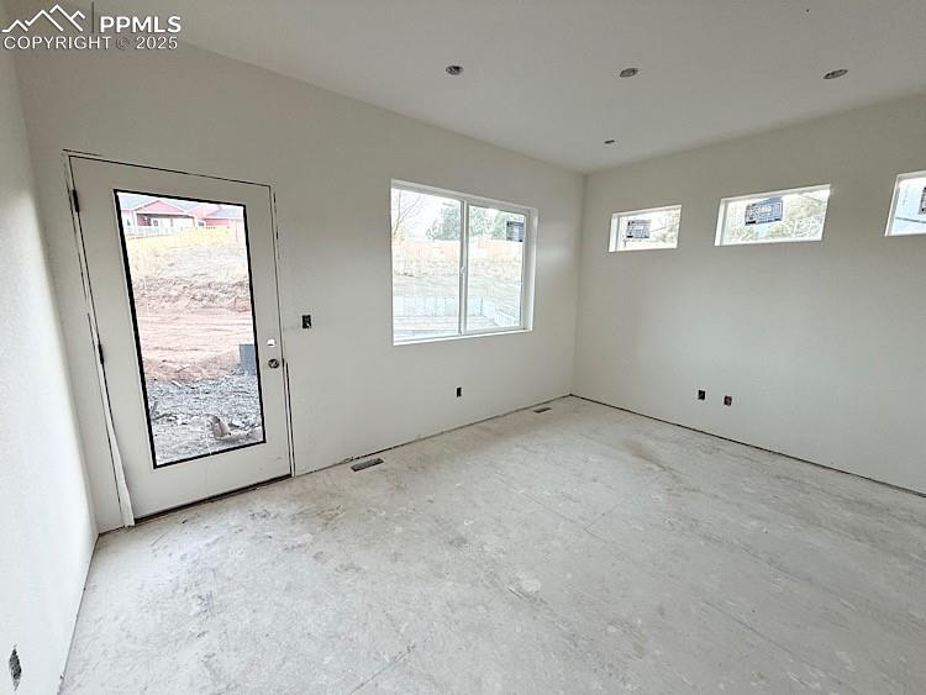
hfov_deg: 102.0
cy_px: 348
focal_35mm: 14
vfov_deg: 85.7
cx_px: 463
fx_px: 375
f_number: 2.2
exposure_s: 1/99
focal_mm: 2.22
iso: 160
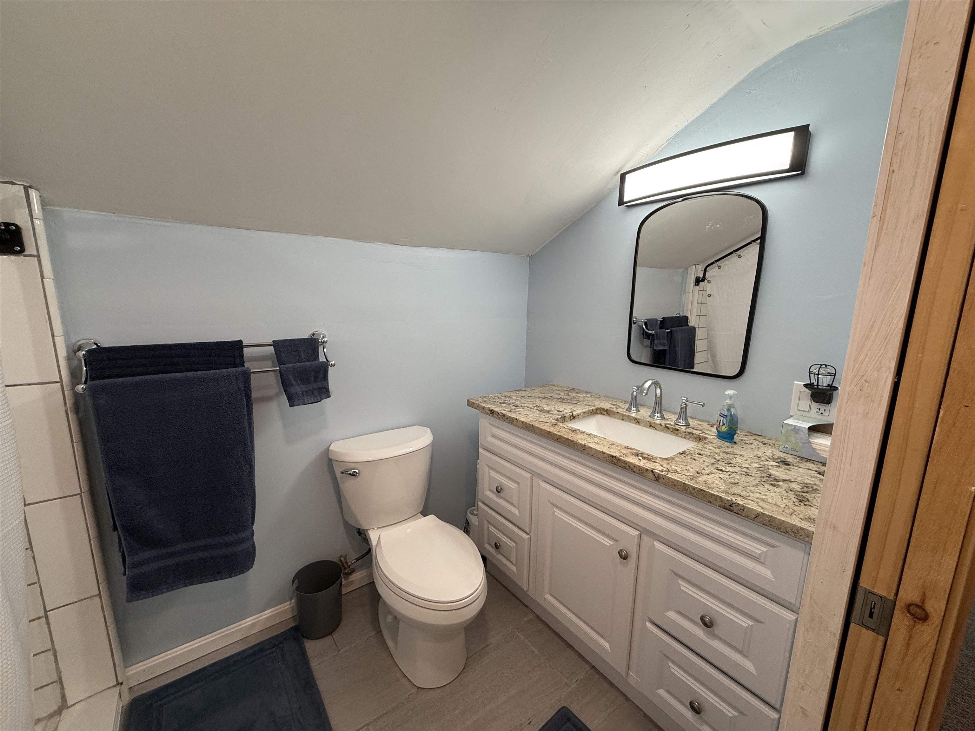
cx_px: 488
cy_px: 366
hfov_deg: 102.1
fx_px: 394
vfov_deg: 85.7
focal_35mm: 14
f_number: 2.2
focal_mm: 2.22
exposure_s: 1/120
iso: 125
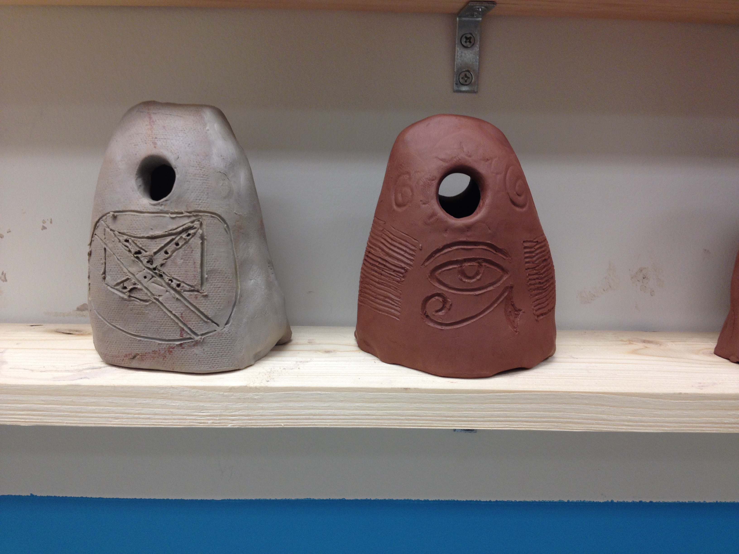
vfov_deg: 40.7
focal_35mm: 35
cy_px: 277
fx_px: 747
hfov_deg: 52.6
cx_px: 370
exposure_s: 1/40
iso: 64
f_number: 2.4
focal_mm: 4.28
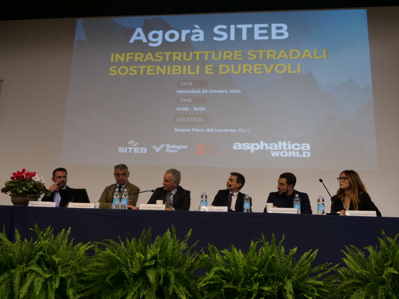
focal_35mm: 30
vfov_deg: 46.8
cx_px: 200
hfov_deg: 60.0
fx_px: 346
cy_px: 150
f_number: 4
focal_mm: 15
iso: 320
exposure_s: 1/60
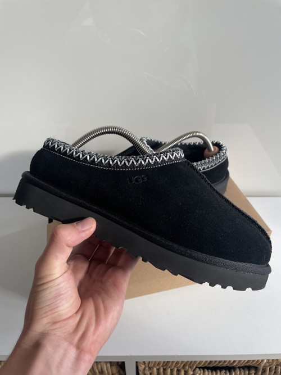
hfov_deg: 53.0
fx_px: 282
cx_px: 140
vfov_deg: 67.3
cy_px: 188
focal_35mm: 26
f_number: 1.6
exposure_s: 1/125
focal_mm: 4.2
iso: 32
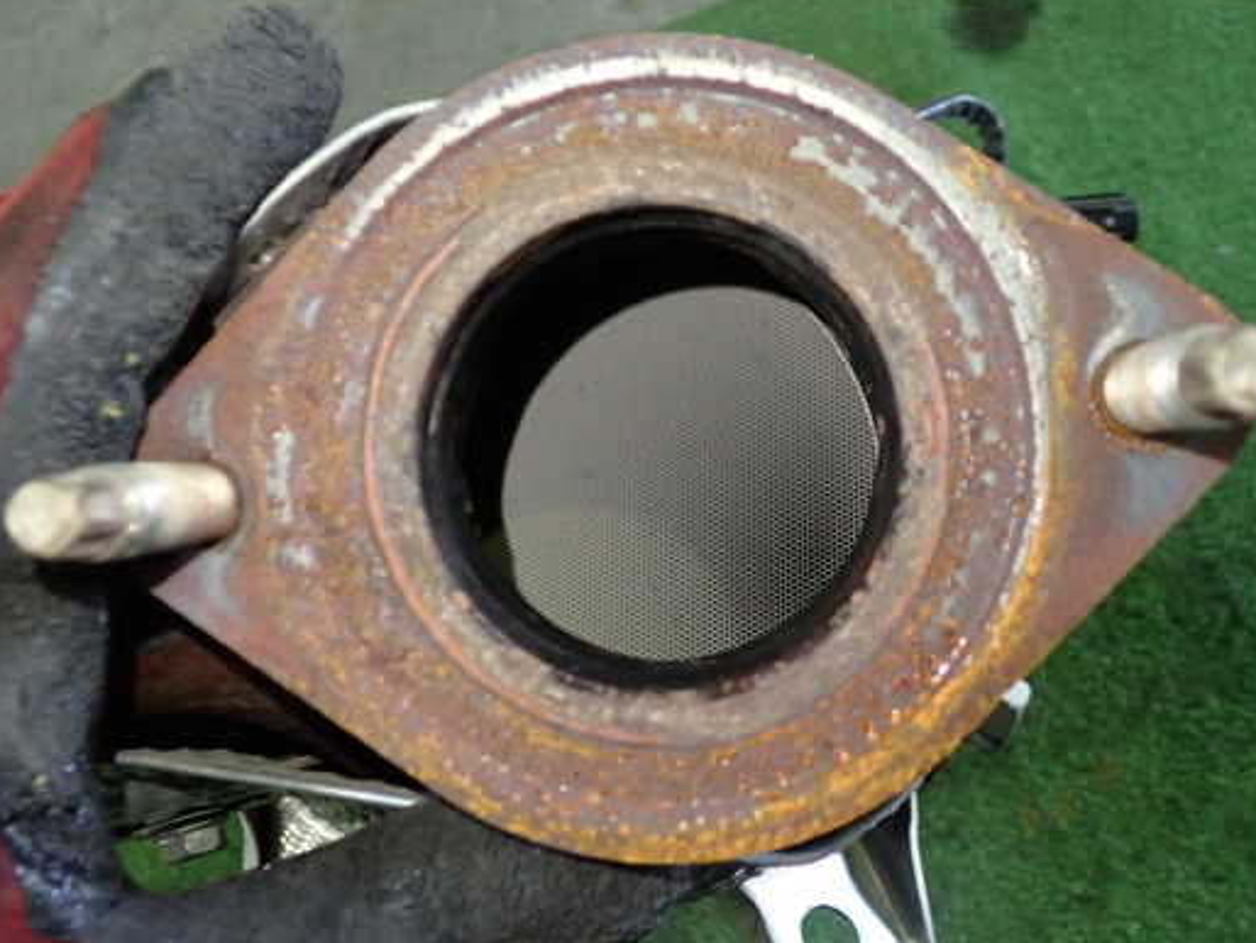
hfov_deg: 52.6
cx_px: 648
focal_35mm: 35
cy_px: 462
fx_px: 1271
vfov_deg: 40.7
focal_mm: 5.4
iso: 320
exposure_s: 1/30
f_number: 2.3
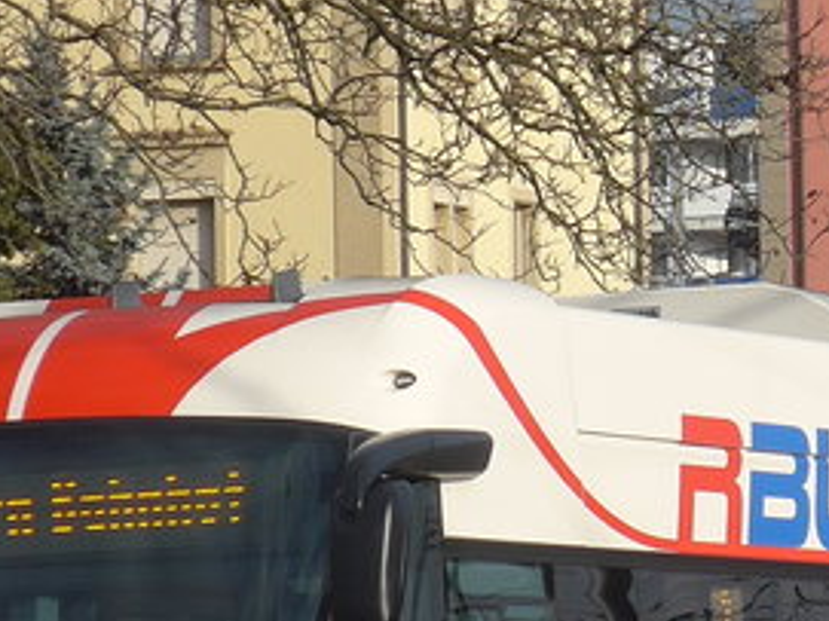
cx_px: 753
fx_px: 7852
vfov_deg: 4.5
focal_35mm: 328
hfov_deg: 6.0
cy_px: 382
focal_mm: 15
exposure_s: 1/800
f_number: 4.2
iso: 80
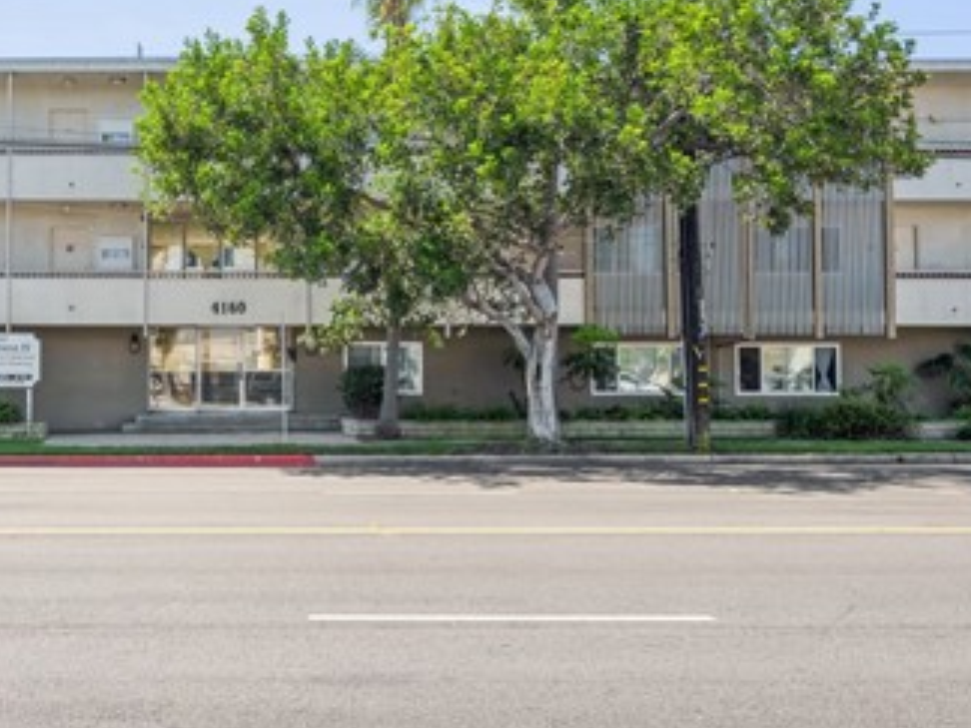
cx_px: 141
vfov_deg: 37.7
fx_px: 1066
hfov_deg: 45.4
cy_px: 339
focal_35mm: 38
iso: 100
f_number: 9
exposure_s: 1/160
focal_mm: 20
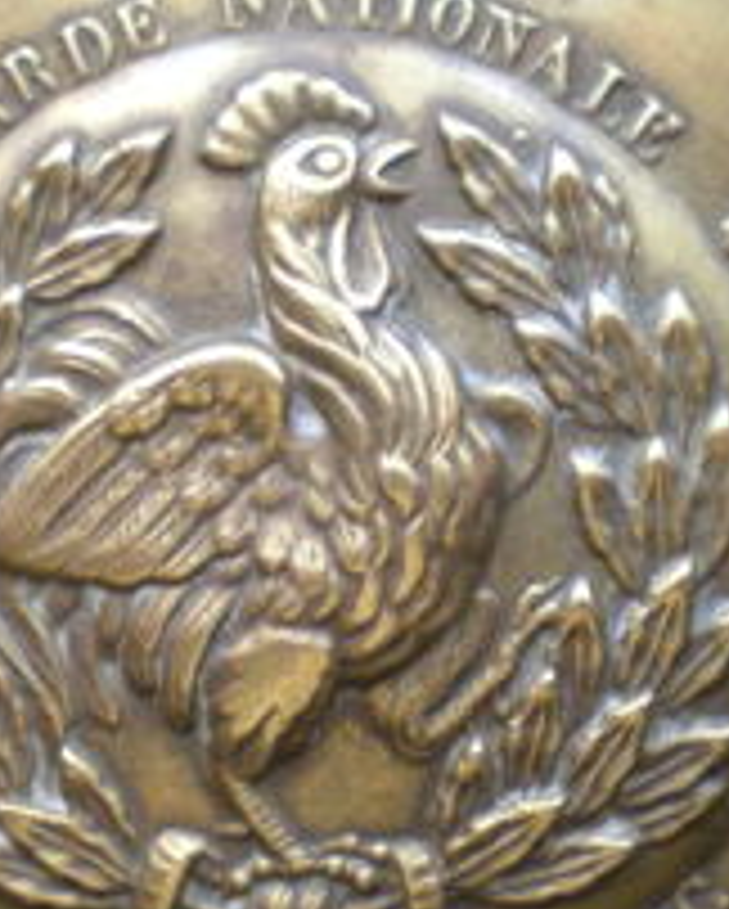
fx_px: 2370
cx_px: 243
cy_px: 554
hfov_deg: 17.4
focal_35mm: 88
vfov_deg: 21.7
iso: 400
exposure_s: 1/13
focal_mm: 6.3
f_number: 3.1
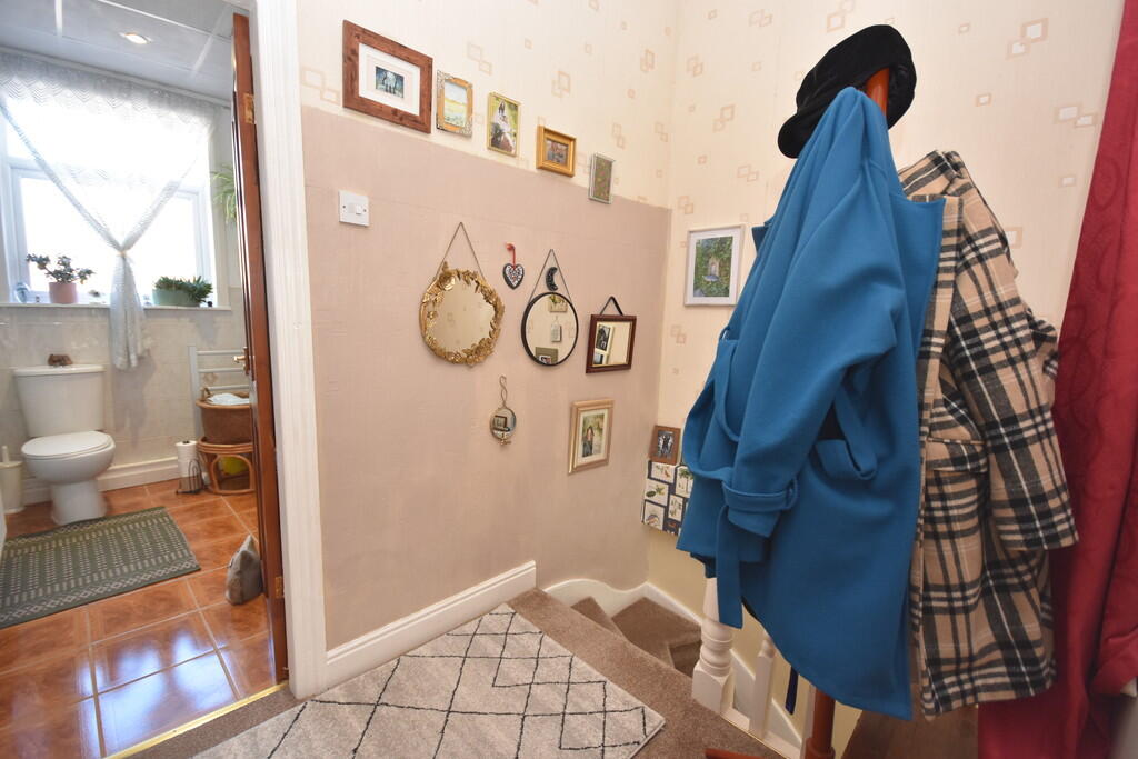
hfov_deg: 100.4
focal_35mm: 15
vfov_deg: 77.3
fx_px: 474
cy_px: 380
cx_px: 569
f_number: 4
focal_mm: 10
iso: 1000
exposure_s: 1/60
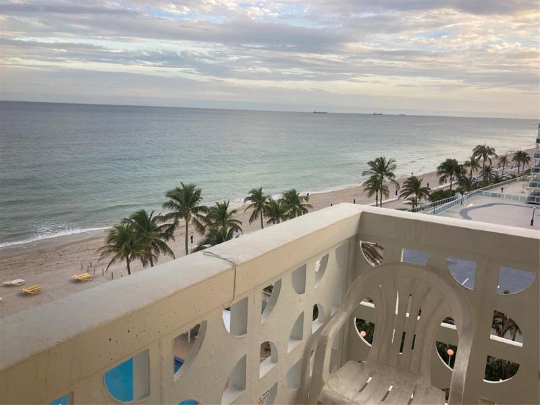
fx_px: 437
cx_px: 270
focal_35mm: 28
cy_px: 202
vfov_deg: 49.7
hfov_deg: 63.4
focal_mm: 3.99
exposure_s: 1/121
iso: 32
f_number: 1.8
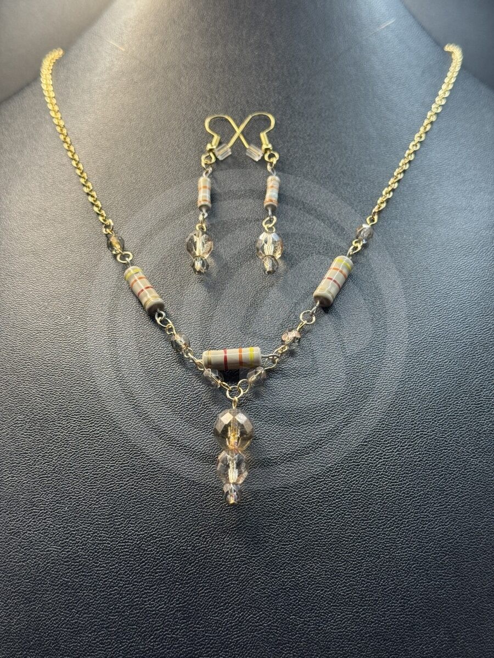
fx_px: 913
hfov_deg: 30.3
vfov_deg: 39.7
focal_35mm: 48
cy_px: 329
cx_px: 247
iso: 100
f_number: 1.78
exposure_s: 1/77
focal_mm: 6.76
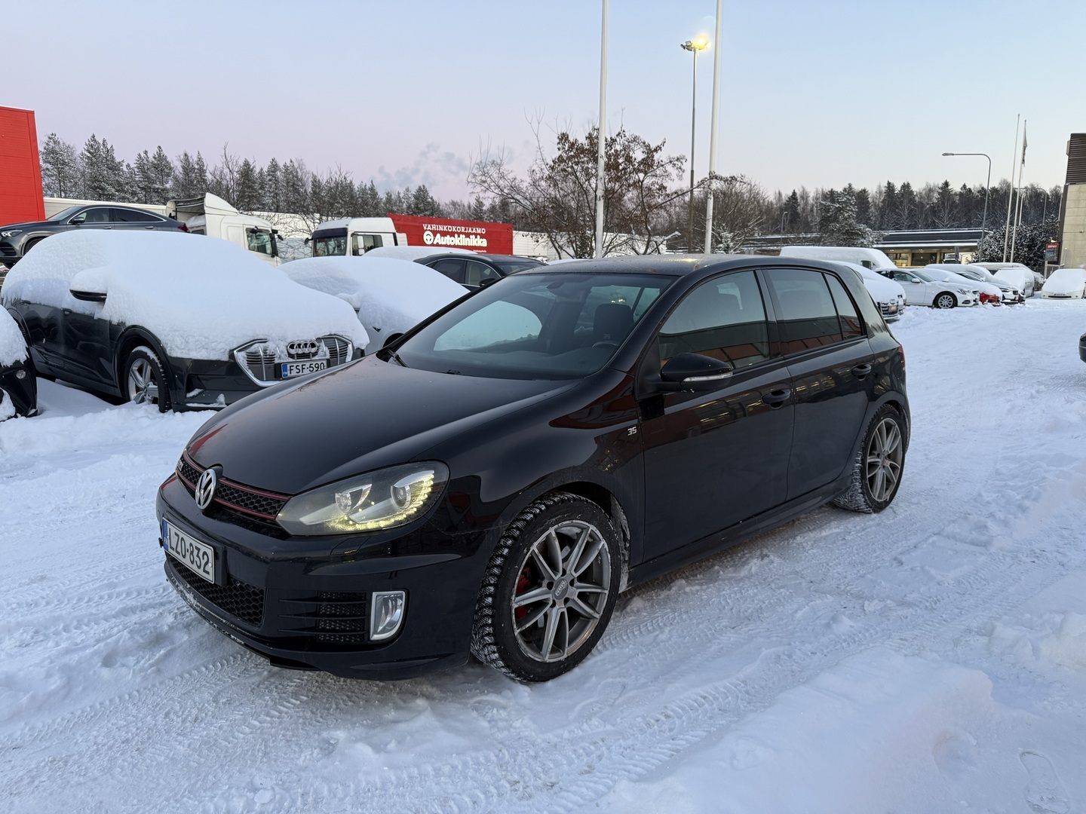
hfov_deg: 71.6
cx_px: 543
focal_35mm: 24
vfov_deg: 56.8
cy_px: 407
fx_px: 753
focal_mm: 6.76
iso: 200
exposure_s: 1/64
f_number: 1.78
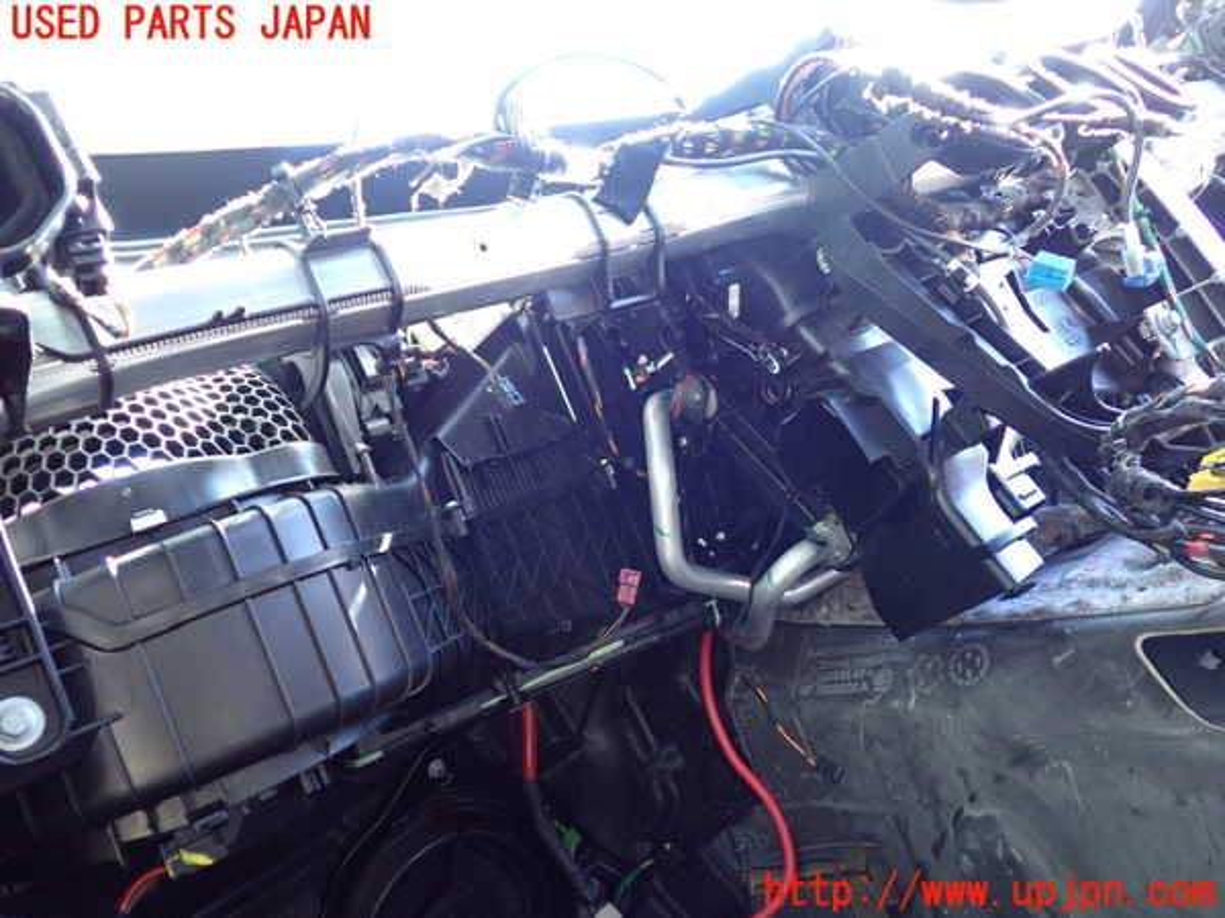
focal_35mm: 30
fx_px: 1062
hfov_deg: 60.0
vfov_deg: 46.8
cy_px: 459
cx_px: 612
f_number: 2.3
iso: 640
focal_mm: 5.4
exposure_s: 1/125
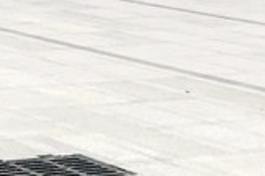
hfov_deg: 9.9
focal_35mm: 186
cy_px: -363
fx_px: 1369
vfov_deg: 6.7
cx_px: -335
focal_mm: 4.15
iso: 25
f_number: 2.2
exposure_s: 1/646
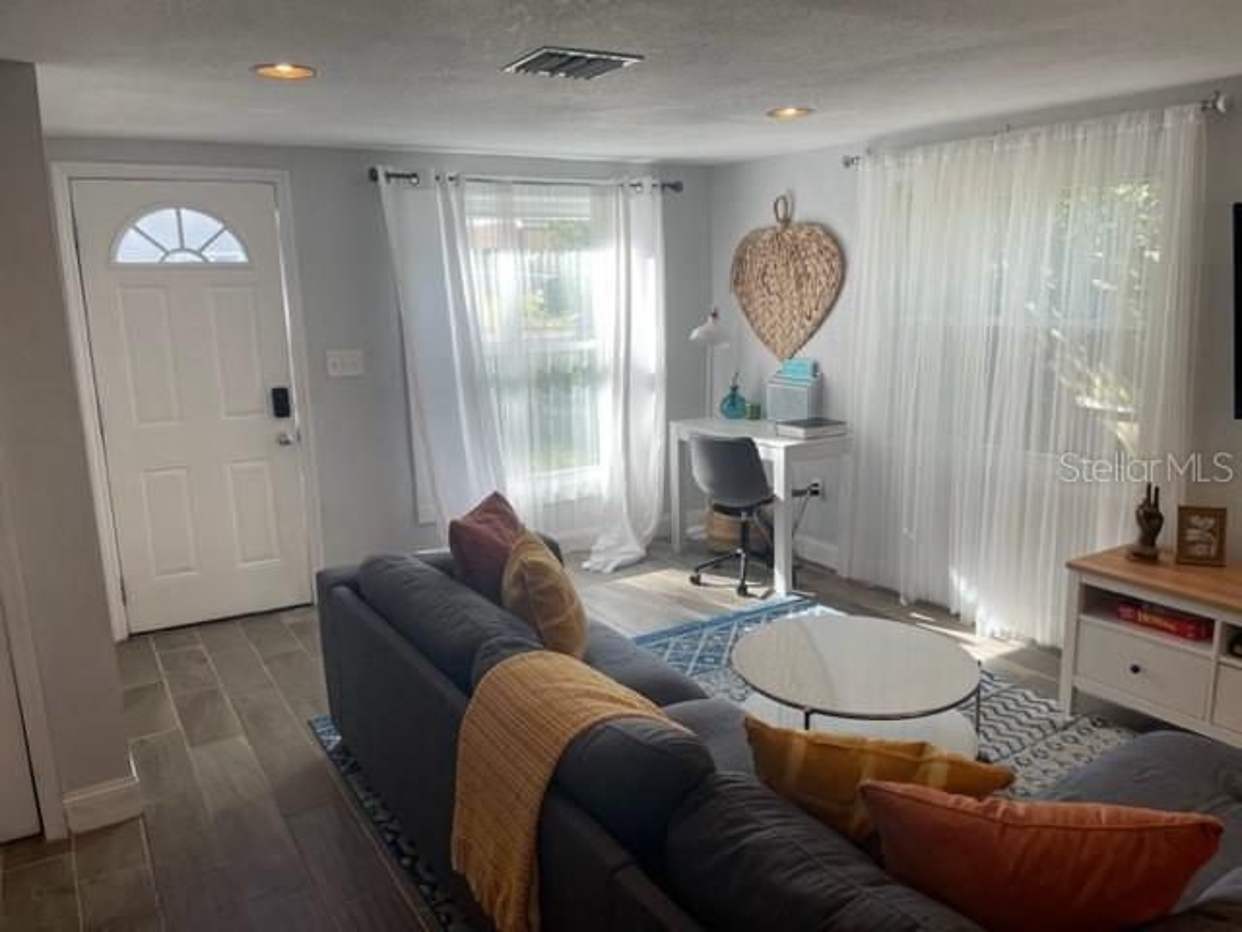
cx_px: 621
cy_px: 466
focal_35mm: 26
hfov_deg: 67.3
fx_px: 933
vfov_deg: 53.1
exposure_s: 1/169
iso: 32
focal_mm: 4.2
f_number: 1.6
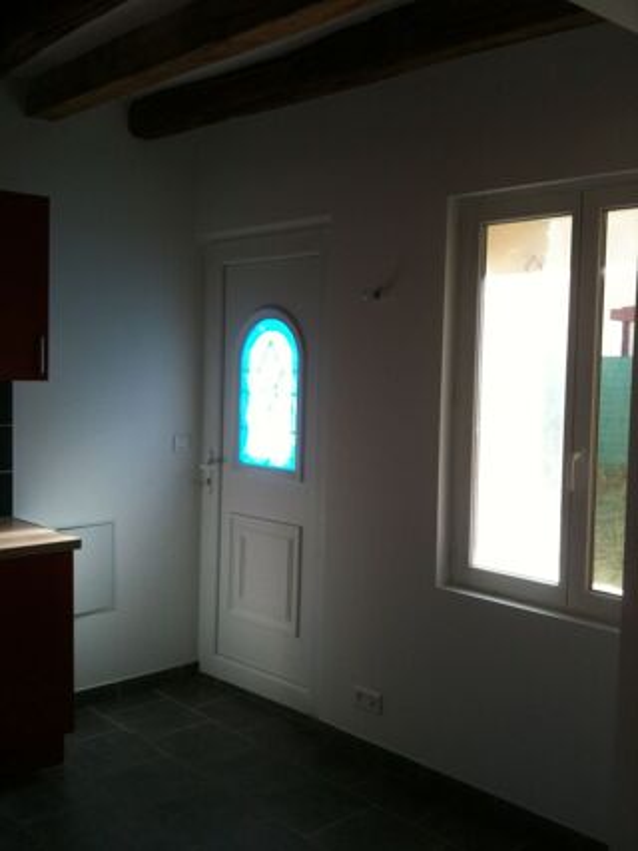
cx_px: 319
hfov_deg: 40.7
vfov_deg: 52.6
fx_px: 861
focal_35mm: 35
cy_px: 426
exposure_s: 1/120
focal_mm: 3.85
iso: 80
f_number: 2.8
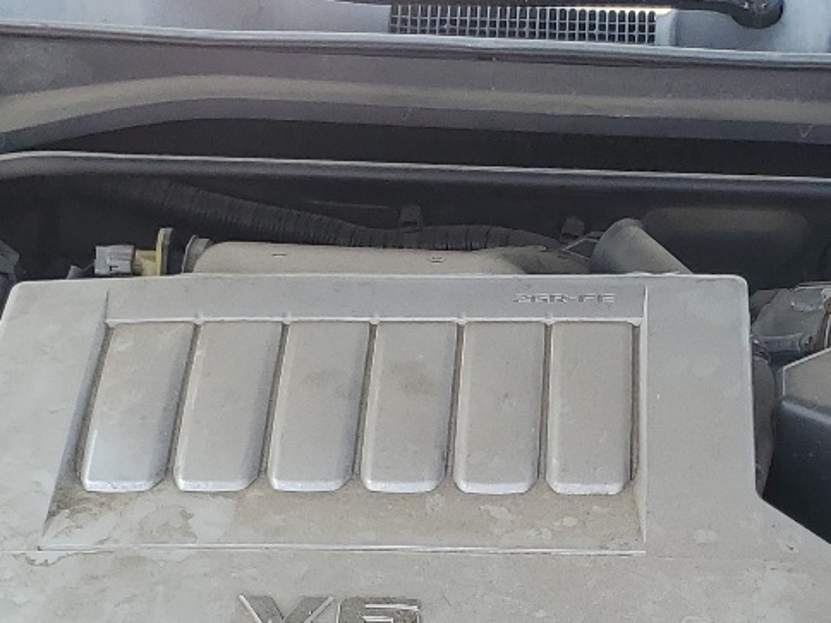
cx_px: 606
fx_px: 2065
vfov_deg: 16.6
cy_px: 711
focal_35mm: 86
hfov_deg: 22.6
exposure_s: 1/833
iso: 50
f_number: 1.5
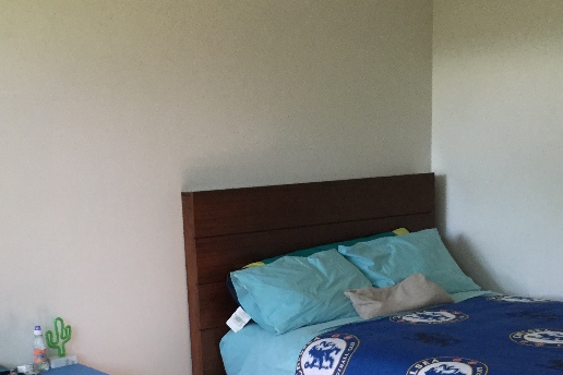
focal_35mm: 64
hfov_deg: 31.4
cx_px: 267
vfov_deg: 20.8
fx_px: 1001
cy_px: 346
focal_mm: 3.3
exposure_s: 1/30
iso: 50
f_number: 2.4
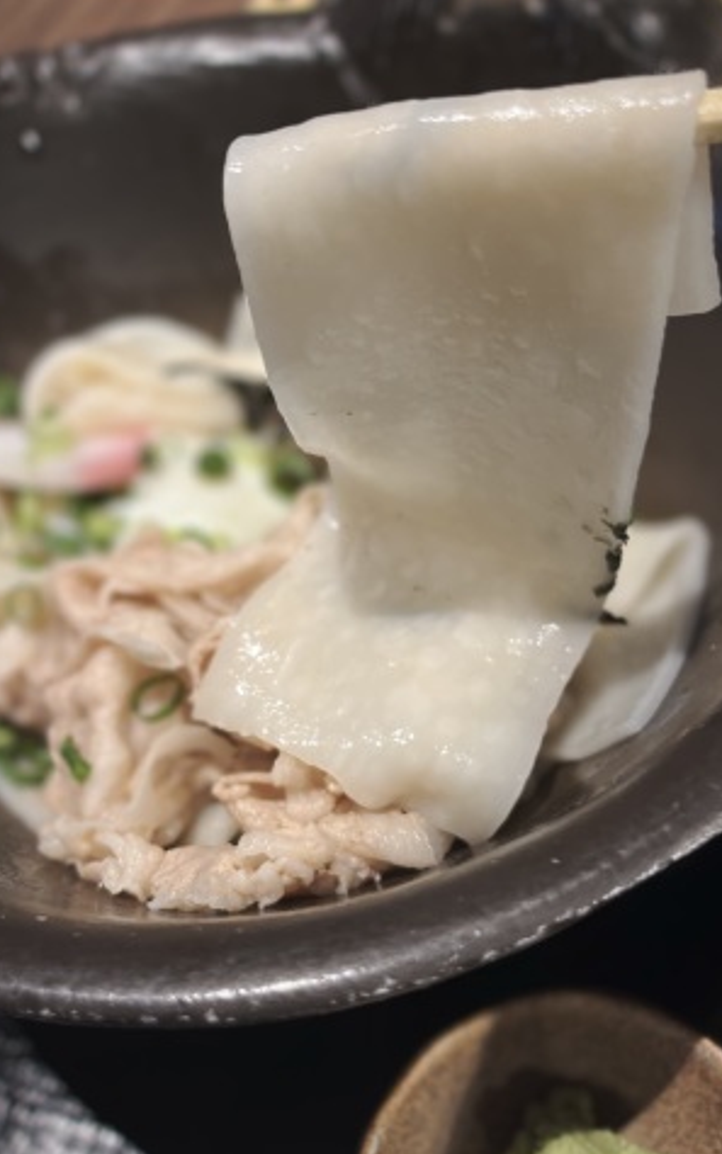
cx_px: 383
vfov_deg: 64.6
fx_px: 913
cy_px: 605
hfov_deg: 43.1
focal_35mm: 29
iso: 160
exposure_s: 1/50
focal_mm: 5.1
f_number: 1.6
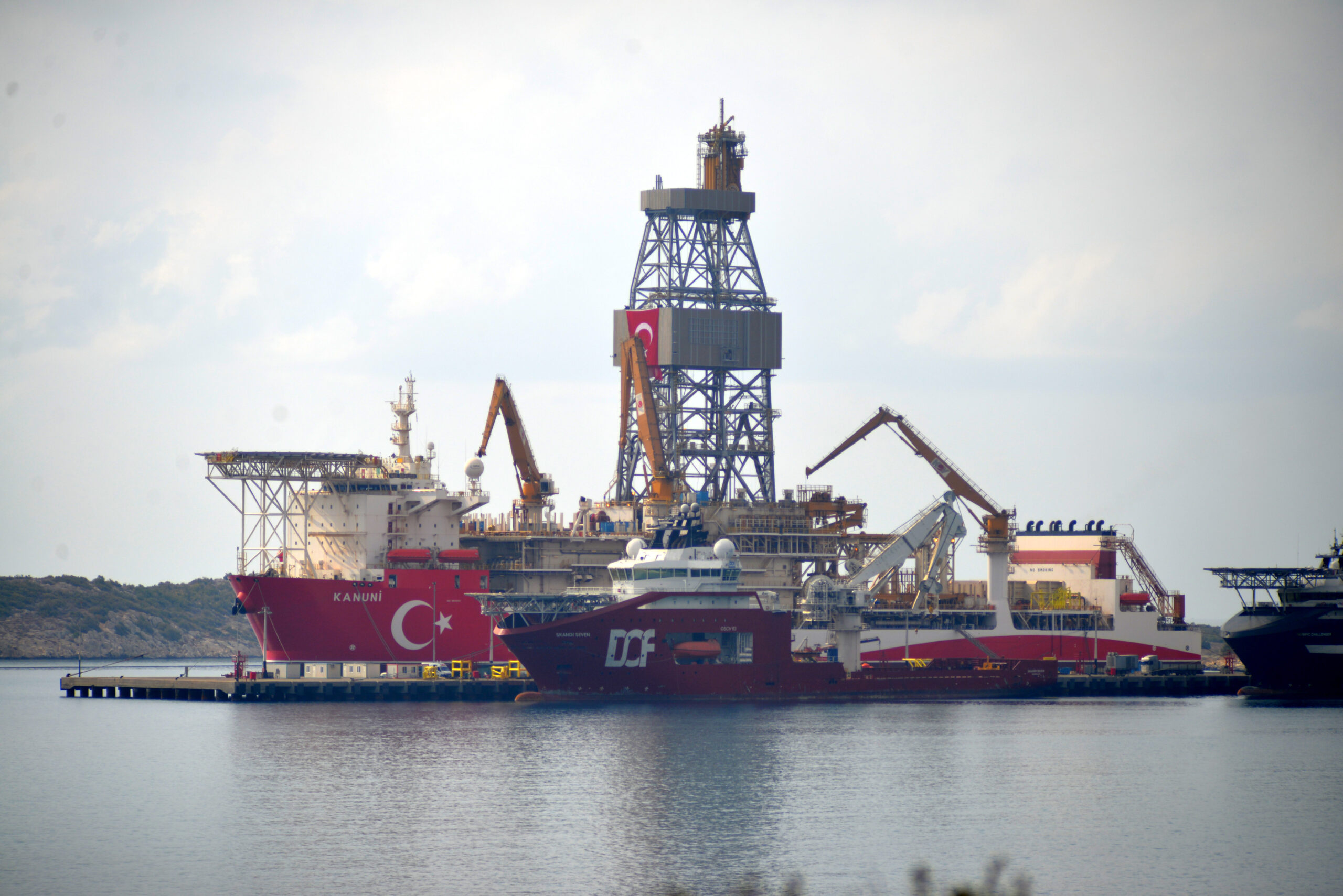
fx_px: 5971
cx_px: 672
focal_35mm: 160
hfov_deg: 12.8
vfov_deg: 8.6
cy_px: 448
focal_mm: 160
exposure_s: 1/2000
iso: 280
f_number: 5.6
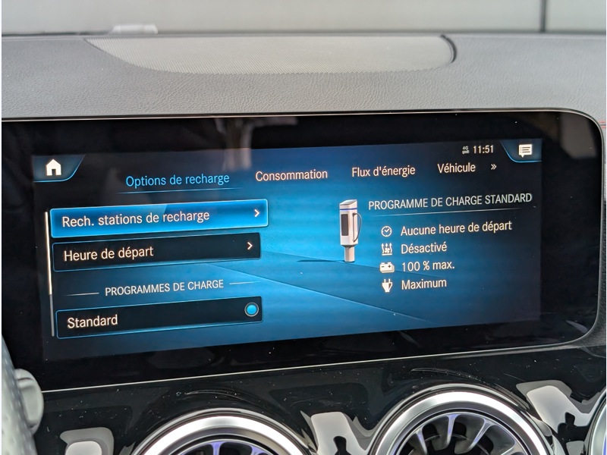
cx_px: 304
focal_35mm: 49
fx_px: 859
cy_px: 228
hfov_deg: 38.9
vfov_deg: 29.7
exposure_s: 1/365
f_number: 1.68
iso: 215
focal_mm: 6.9
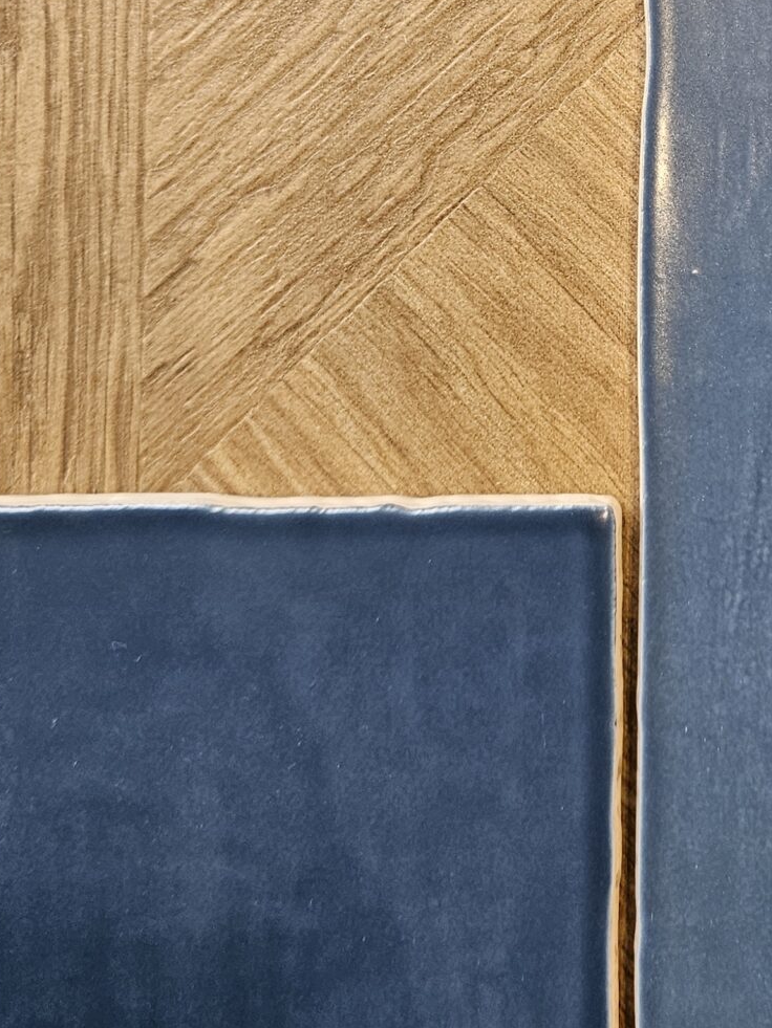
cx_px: 723
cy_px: 140
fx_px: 1784
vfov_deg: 31.0
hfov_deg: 23.6
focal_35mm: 60
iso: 200
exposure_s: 1/100
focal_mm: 5.4
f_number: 1.8
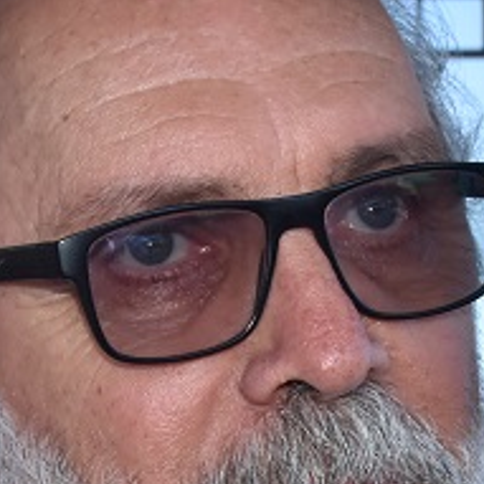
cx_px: 177
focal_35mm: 171
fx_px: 2705
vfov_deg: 10.2
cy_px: 430
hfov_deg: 10.2
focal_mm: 32
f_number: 13
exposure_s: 1/250
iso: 500
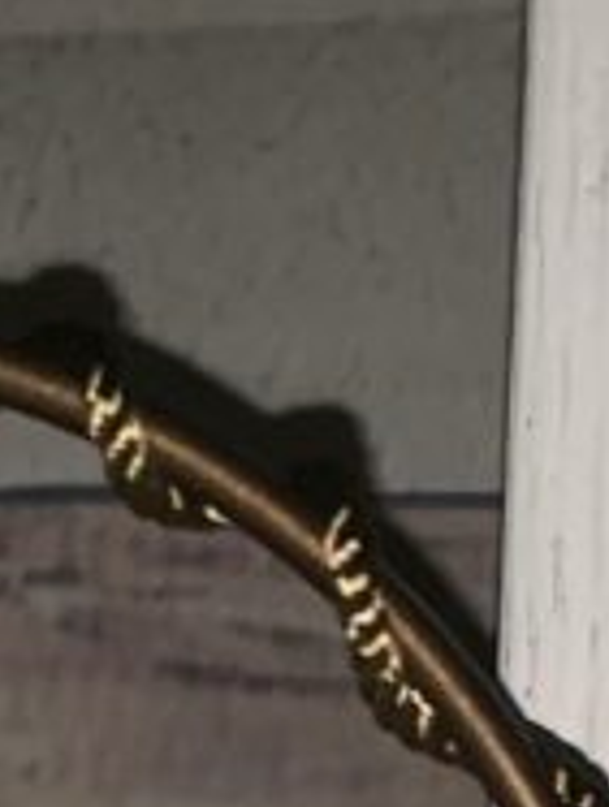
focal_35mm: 142
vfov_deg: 10.9
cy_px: 2166
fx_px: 3320
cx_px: -212
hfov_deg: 10.2
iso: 25
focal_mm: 4.25
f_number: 1.8
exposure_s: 1/48
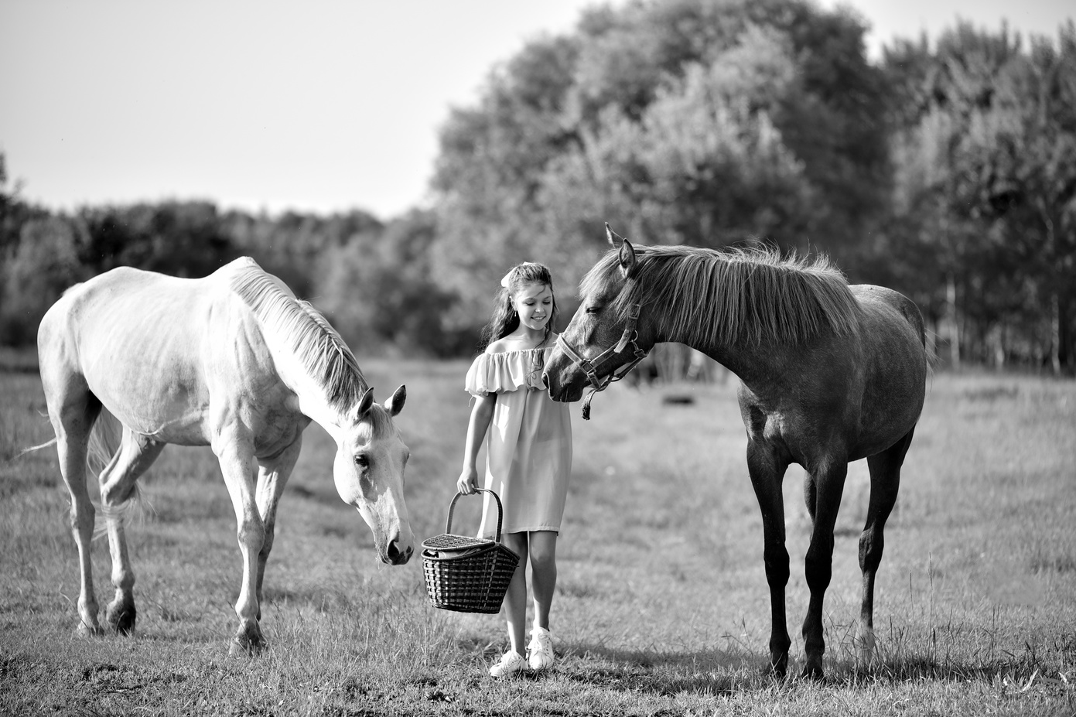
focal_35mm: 146
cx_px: 536
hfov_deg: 14.1
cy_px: 357
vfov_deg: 9.4
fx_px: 4363
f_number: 2.8
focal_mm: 145
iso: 200
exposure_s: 1/1250
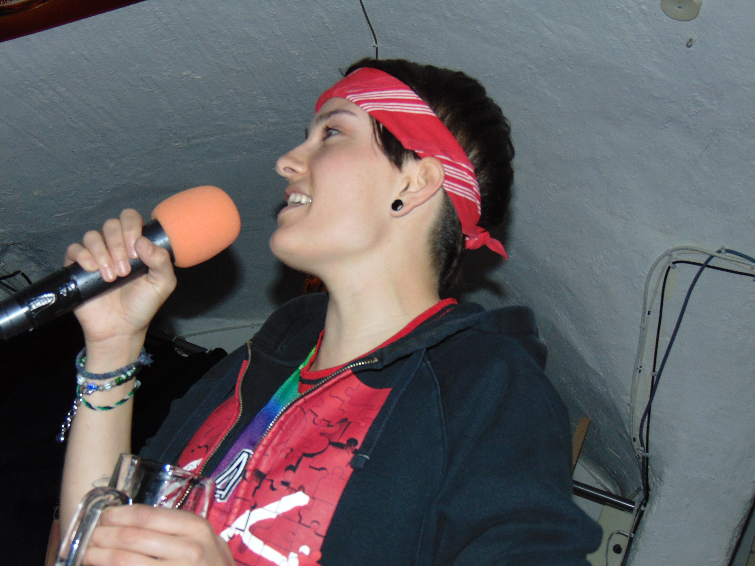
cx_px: 378
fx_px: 1309
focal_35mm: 60
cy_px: 283
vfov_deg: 24.4
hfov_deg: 32.2
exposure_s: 1/60
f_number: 3.6
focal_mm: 10.8
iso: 500
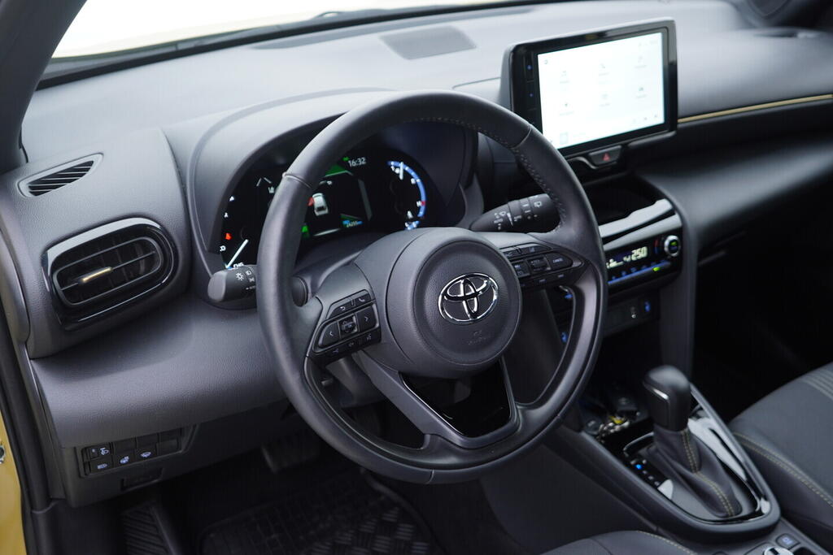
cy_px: 278
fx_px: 833
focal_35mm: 36
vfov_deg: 36.9
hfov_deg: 53.1
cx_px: 416
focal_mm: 24
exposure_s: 1/40
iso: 160
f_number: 2.8
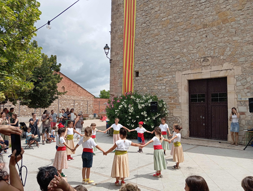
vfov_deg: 49.9
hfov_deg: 63.4
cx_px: 126
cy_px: 96
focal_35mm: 28
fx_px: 205
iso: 57
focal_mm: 4.22
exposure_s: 1/773
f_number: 1.8
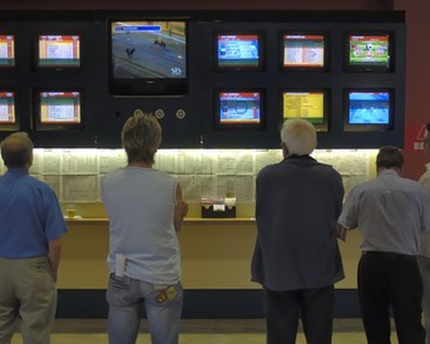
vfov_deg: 28.3
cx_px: 221
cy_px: 175
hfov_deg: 35.0
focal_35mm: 54
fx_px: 681
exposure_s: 1/60
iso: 200
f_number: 2.8
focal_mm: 31
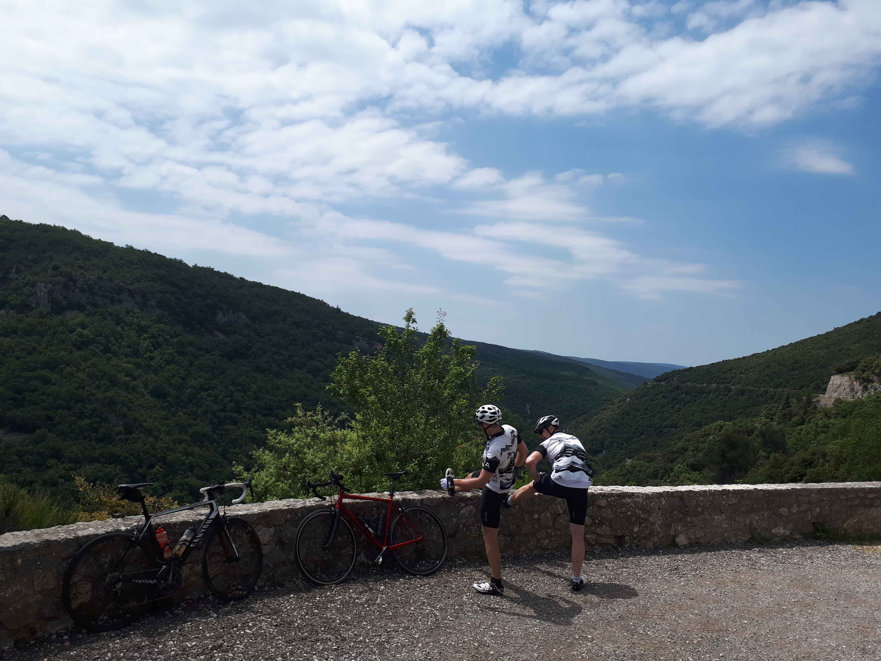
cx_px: 440
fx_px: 687
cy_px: 330
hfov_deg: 65.3
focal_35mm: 27
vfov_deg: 51.4
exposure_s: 1/2415
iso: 40
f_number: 1.9
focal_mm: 3.6
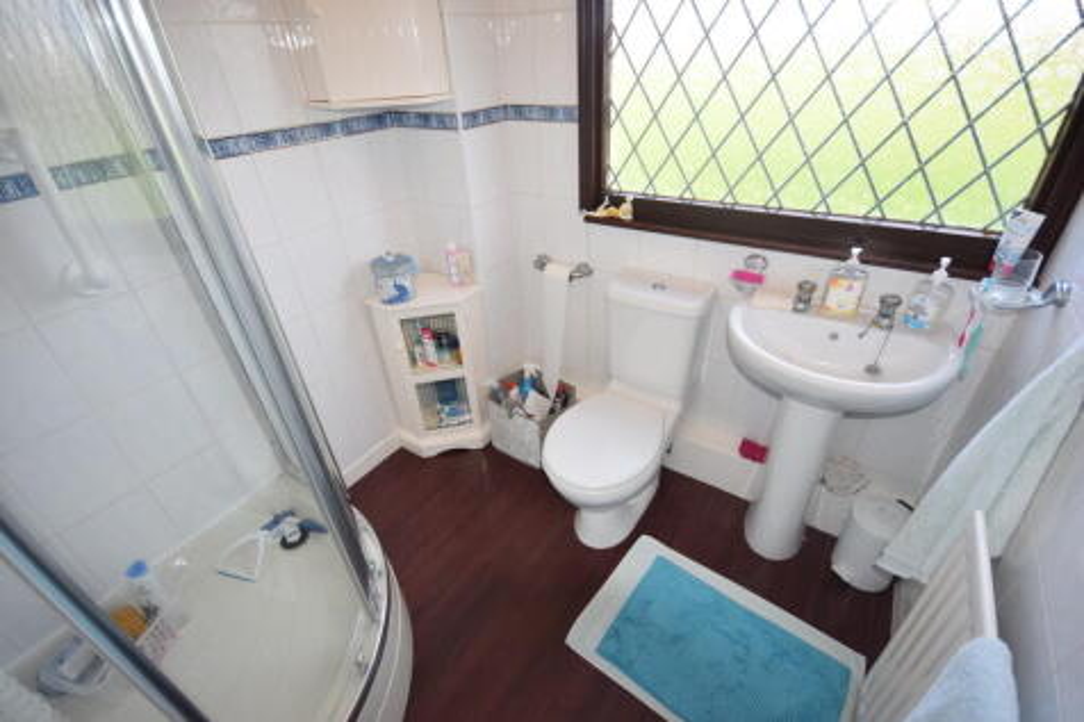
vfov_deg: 77.3
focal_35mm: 15
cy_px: 361
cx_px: 542
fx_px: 451
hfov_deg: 100.4
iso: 800
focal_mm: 10
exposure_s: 1/125
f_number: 5.6
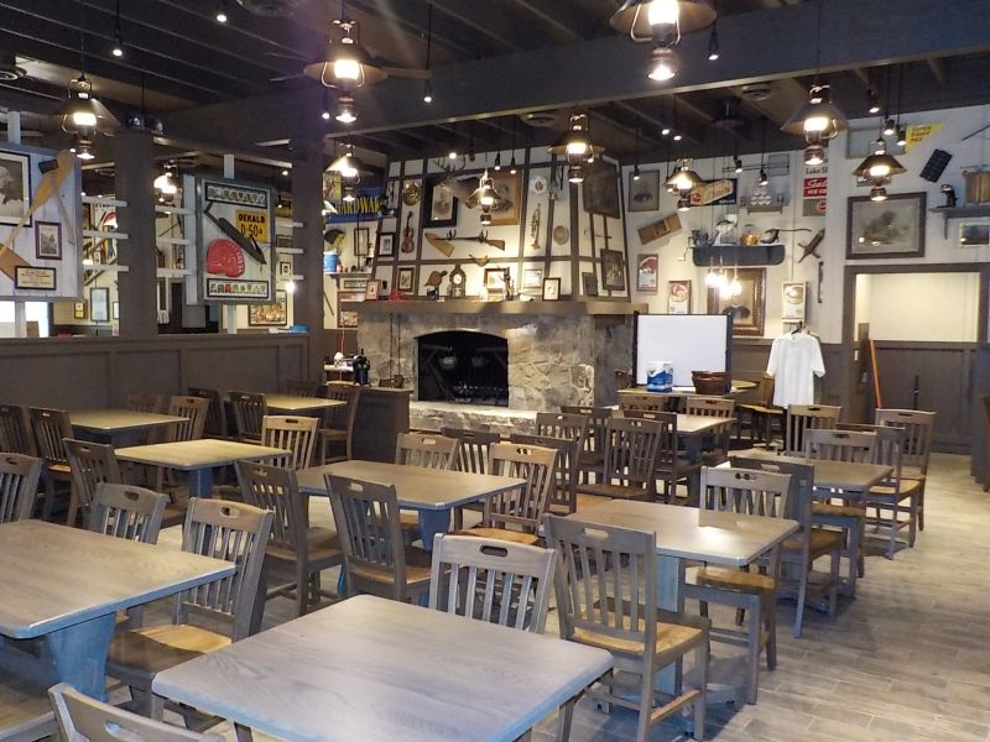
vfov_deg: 46.8
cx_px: 495
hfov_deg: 60.0
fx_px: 858
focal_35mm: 30
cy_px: 371
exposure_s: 1/30
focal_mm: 4.1
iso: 800
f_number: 3.3
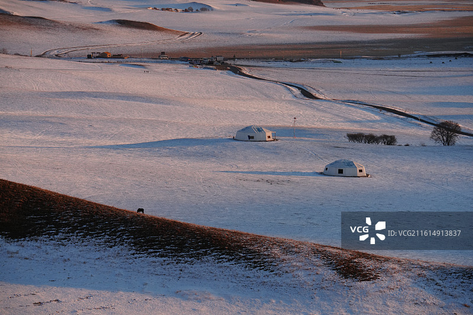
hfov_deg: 13.7
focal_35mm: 150
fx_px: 1970
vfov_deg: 9.1
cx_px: 236
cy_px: 158
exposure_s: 1/1000
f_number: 9
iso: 1600
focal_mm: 150
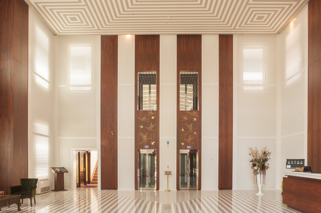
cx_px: 160
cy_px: 106
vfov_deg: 53.1
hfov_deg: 73.8
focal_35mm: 24
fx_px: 214
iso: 200
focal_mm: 24
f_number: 22
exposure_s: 1
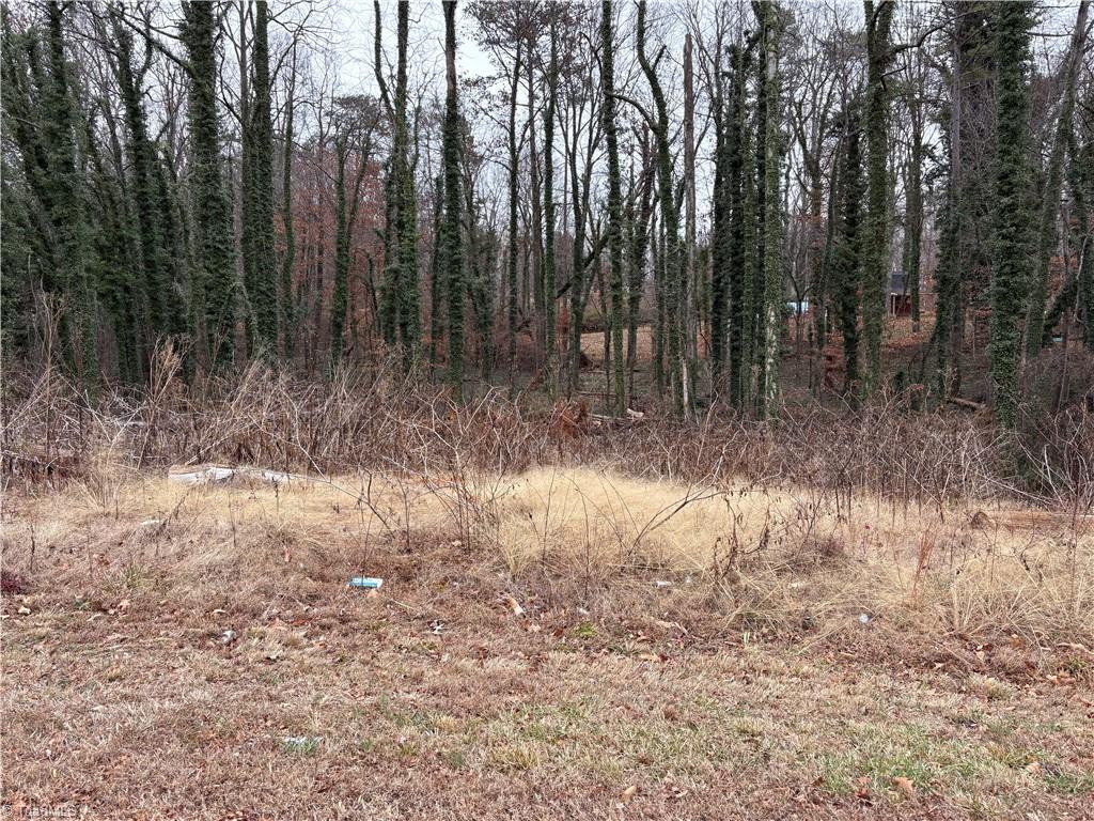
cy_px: 410
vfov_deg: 53.1
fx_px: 822
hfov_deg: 67.3
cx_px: 547
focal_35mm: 26
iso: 40
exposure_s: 1/212
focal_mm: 5.96
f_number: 1.6
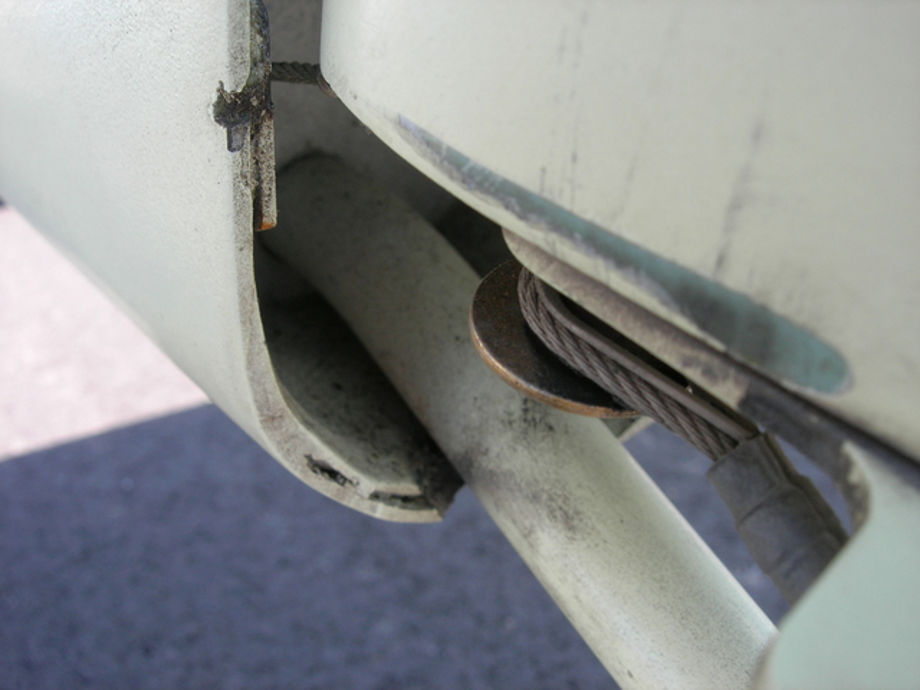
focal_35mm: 38
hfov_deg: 49.0
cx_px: 460
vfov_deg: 37.7
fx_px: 1010
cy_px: 345
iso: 64
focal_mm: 7.8
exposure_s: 1/80
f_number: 4.8
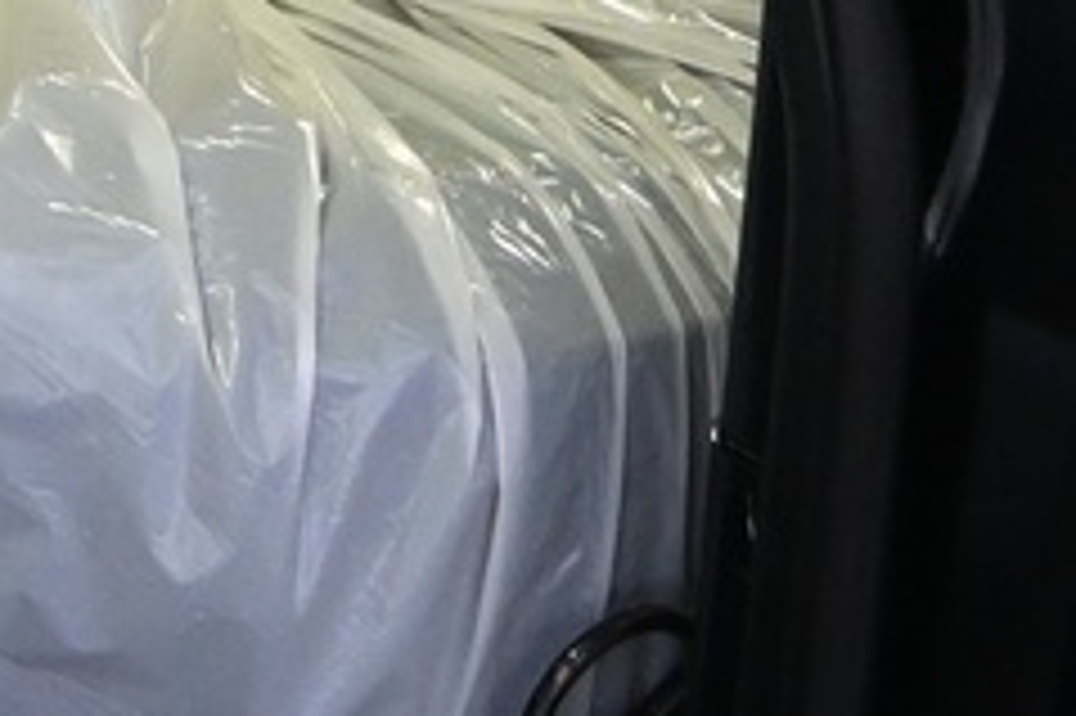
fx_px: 4868
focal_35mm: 163
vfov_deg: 7.6
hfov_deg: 11.7
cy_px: -1252
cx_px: -824
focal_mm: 16
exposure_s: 1/30
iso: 1600
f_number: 3.5
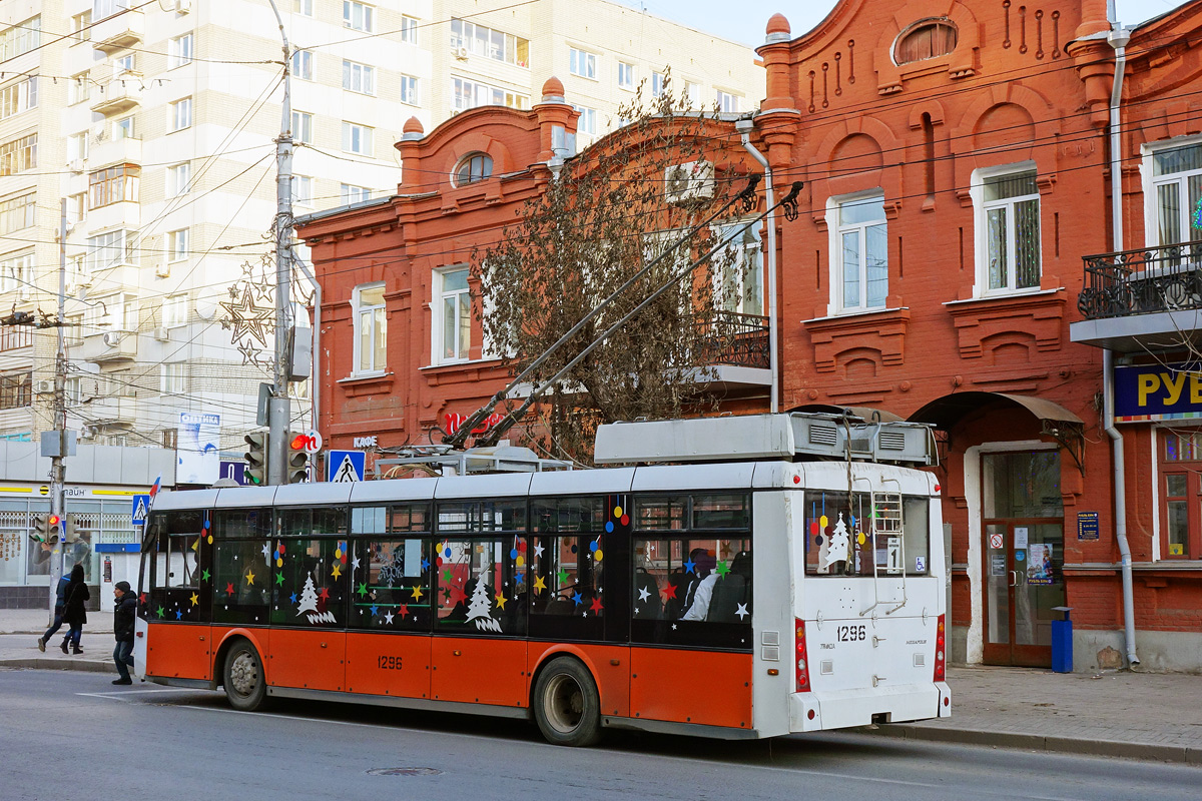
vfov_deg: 28.1
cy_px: 400
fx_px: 1603
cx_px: 601
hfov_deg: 41.1
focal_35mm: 48
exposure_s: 1/100
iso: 125
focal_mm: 17.8
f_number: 5.6
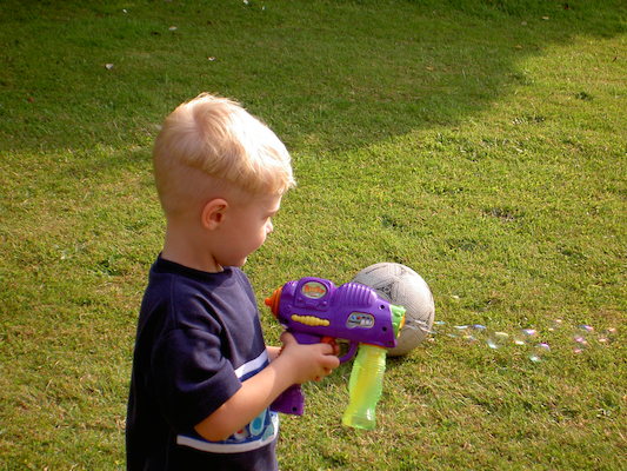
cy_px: 236
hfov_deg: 19.3
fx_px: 1848
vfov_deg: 14.5
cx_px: 314
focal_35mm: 102
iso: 100
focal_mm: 16.8
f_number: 4.9
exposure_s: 1/250
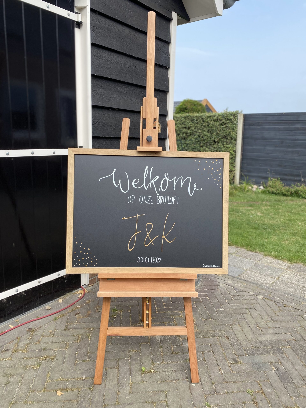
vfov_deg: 67.3
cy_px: 204
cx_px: 153
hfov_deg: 53.1
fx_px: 306
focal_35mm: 26
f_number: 1.8
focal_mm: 4.25
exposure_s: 1/905
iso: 32
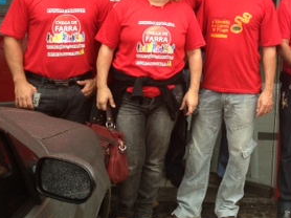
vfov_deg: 18.9
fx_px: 638
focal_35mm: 76
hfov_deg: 24.5
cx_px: 293
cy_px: 13
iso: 64
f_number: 2.4
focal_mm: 4.13
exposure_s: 1/262
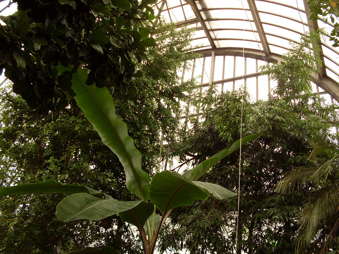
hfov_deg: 49.0
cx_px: 170
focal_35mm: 38
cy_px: 127
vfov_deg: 37.7
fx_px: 372
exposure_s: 1/125
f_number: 2.8
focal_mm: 6.3
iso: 100
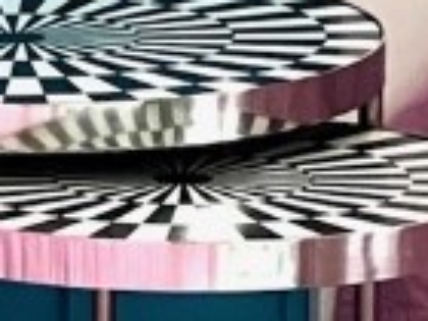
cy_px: 400
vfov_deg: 2.6
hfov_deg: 3.4
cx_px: -715
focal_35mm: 565
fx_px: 6986
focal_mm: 9
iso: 400
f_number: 2.8
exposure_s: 1/24
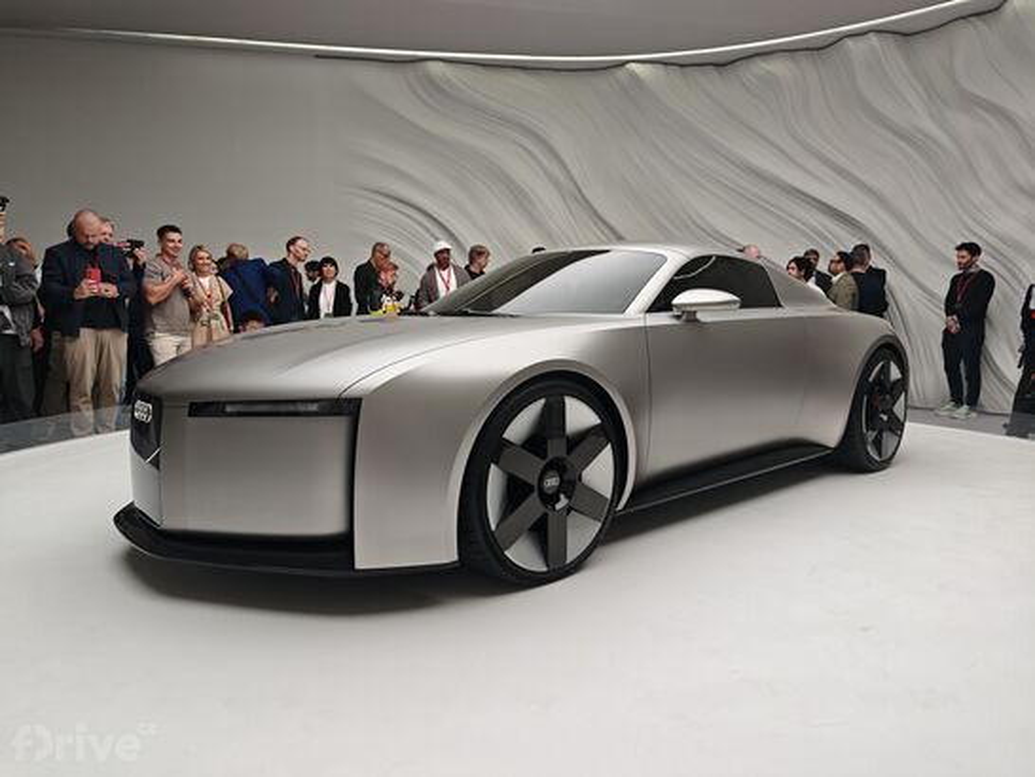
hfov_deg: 73.9
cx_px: 518
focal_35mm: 23
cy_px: 388
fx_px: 688
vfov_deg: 58.9
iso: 100
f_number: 1.63
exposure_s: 1/97.5
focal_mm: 8.72
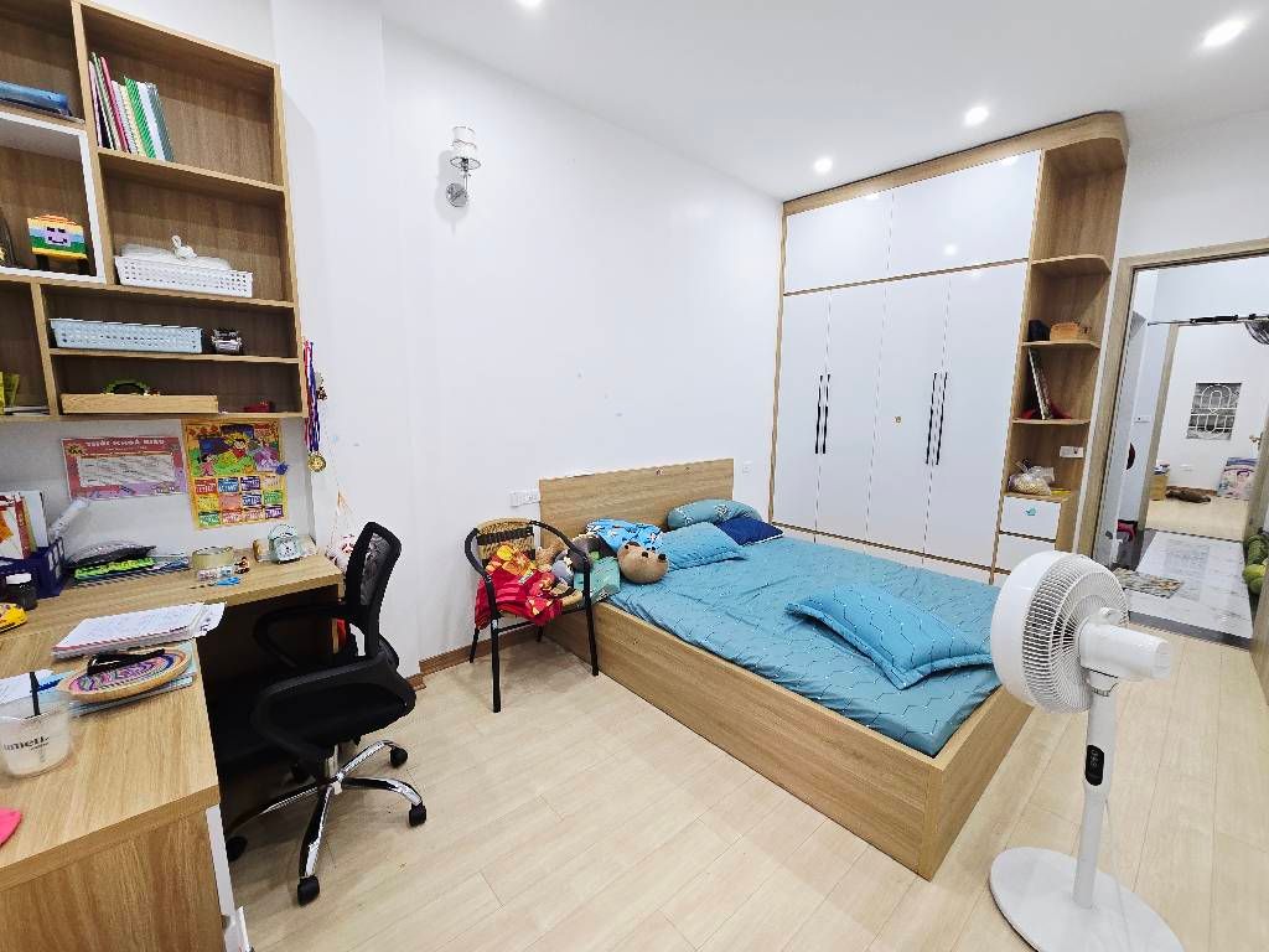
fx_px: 477
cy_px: 476
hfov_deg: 106.2
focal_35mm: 13
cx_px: 634
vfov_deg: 89.9
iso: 64
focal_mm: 2.2
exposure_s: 1/50
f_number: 2.2
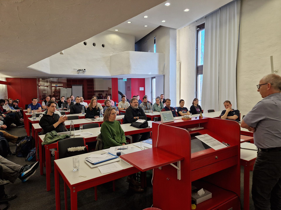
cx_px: 140
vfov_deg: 58.9
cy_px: 105
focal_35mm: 23
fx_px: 187
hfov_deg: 73.9
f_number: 1.8
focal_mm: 5.4
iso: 100
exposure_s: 1/180
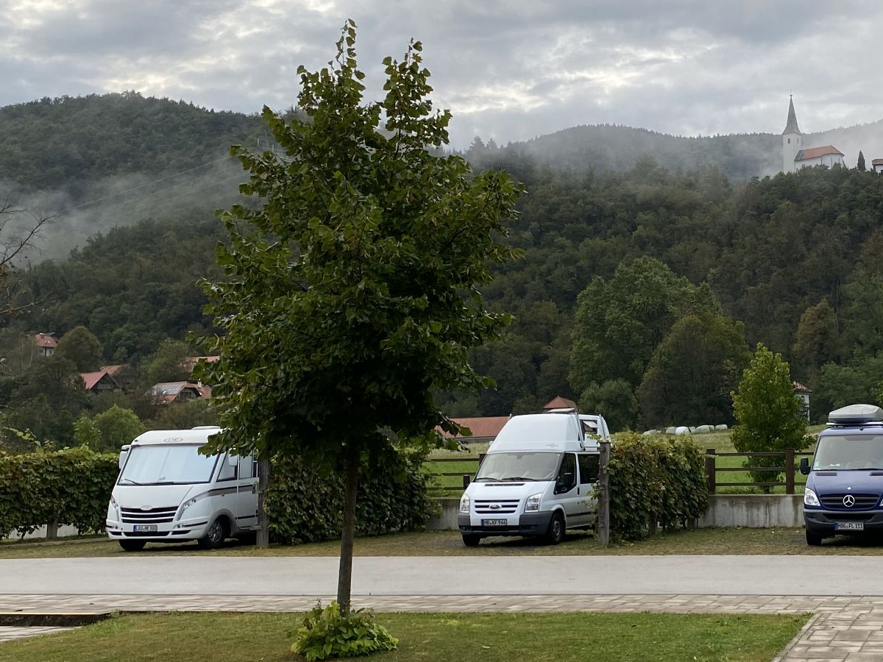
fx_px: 1326
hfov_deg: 35.4
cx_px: 732
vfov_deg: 28.0
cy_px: 266
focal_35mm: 52
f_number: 1.8
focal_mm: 4.25
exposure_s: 1/122
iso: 40
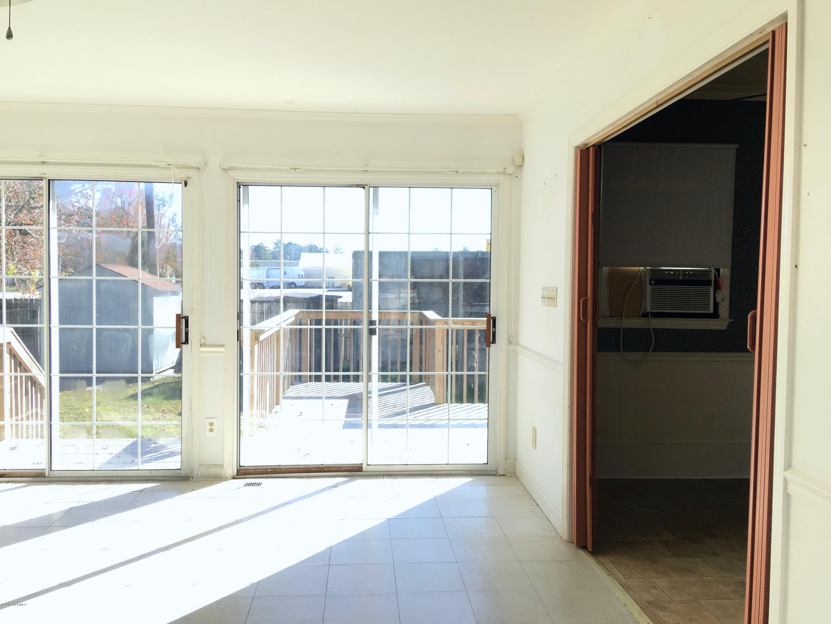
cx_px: 416
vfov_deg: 48.2
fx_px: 696
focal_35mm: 29
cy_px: 312
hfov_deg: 61.7
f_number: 2.2
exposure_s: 1/200
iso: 25
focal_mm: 4.15
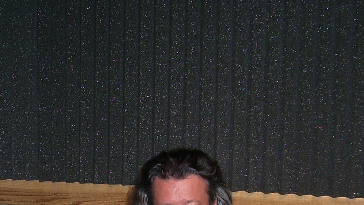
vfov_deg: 14.8
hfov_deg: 27.1
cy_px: 264
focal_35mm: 78
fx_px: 753
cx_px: 155
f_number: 2.7
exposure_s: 1/45
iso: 80
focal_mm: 5.6
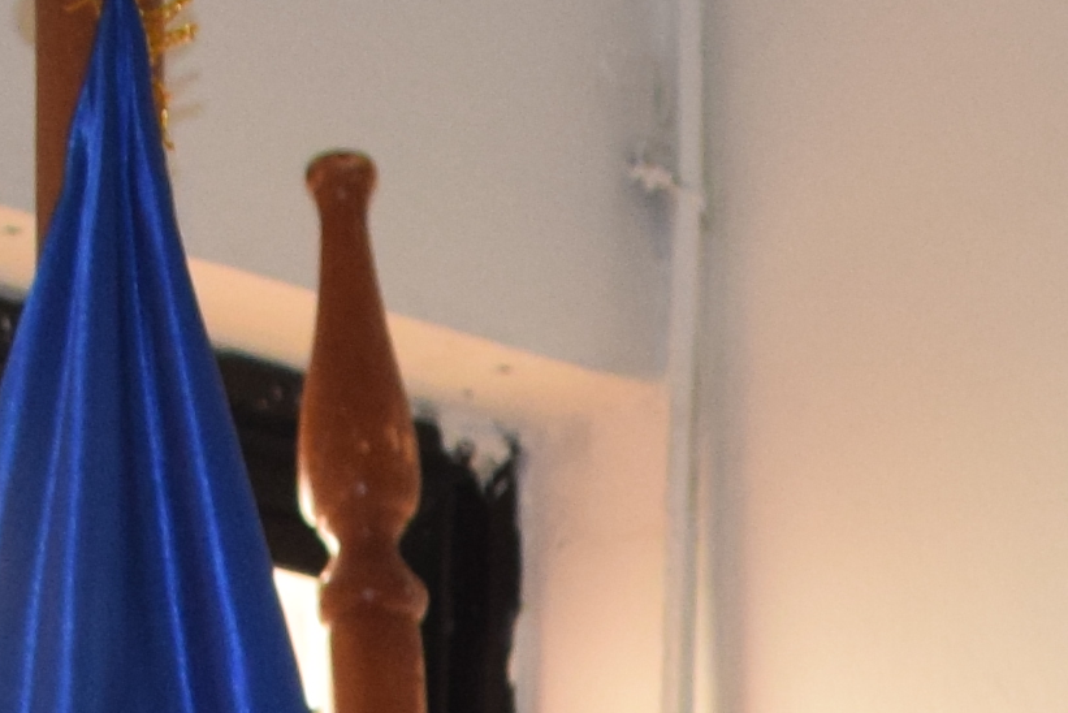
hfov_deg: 7.8
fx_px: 7805
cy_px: 2537
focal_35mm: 263
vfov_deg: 4.9
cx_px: 1177
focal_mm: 24
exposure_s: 1/100
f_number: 5
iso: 800
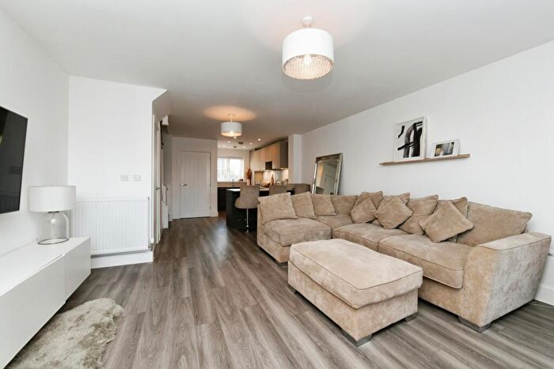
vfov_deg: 81.2
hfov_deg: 104.2
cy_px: 184
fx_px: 215
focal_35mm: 14
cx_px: 277
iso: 800
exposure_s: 1/60
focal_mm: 14
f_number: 9
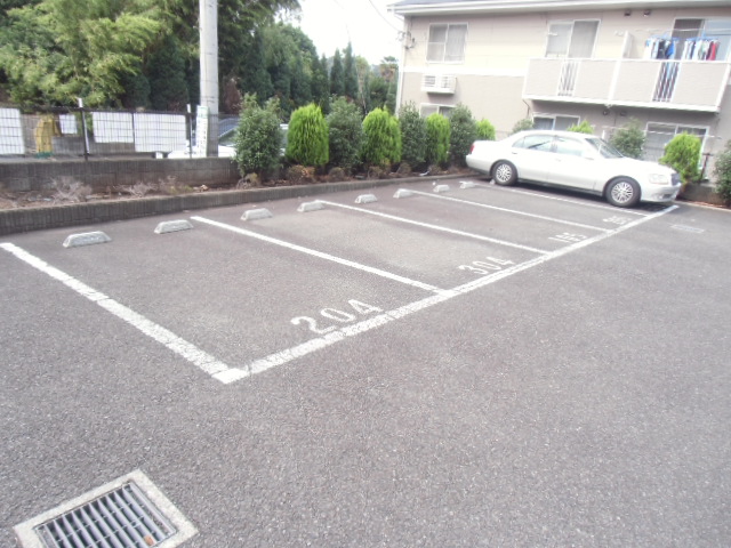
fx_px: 507
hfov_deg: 71.6
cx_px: 366
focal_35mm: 24
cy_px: 274
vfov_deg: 56.8
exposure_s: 1/160
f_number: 3
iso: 64
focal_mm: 4.24
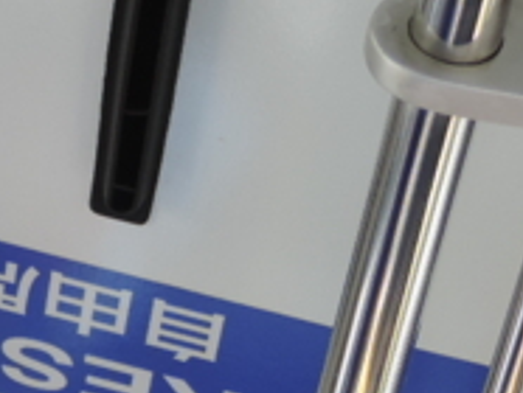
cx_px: -135
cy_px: 685
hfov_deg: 9.1
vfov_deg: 6.8
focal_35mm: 215
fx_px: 3253
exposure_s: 1/80
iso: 80
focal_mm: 8.9
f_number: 3.6
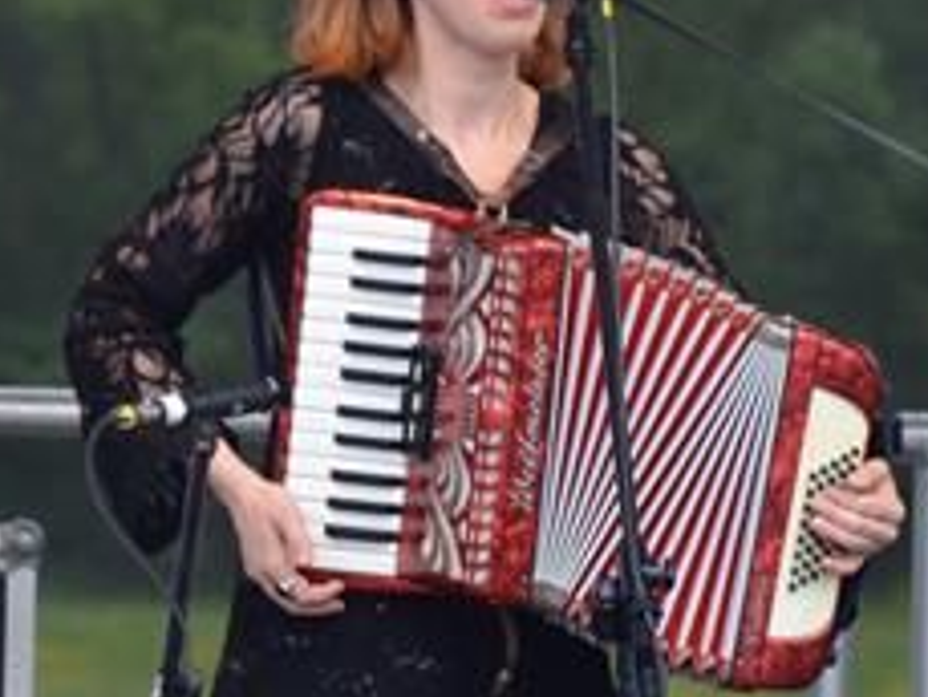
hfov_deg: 2.5
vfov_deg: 1.9
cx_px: 701
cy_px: 636
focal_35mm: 793
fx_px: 21257
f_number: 5.6
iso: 400
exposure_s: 1/125
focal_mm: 105
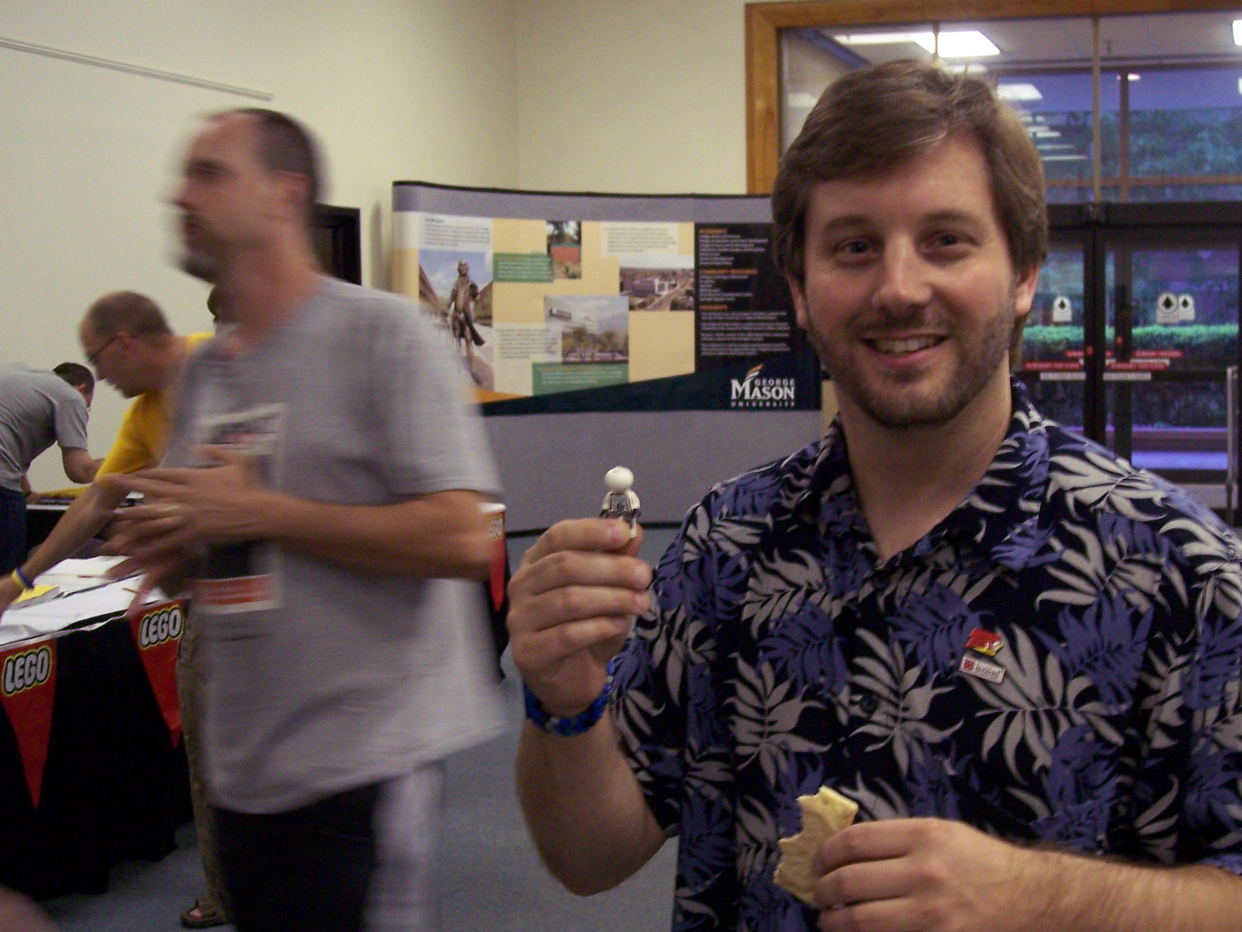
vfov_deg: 29.1
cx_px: 740
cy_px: 465
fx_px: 1794
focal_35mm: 50
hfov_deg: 38.0
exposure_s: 1/8
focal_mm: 8
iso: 200
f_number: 3.4
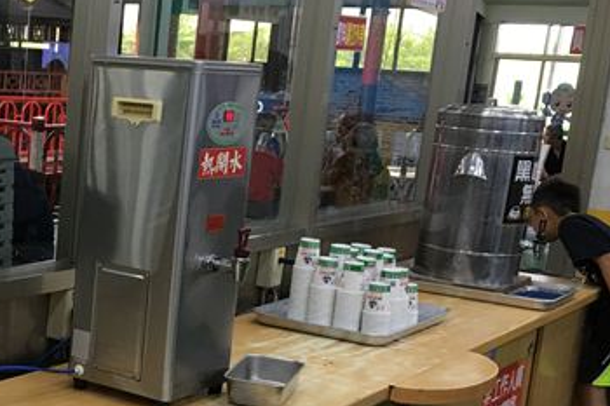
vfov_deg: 19.5
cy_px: 319
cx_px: 0
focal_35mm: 69
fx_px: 1169
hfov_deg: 27.6
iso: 40
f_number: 2.2
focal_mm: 4.15
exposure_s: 1/15
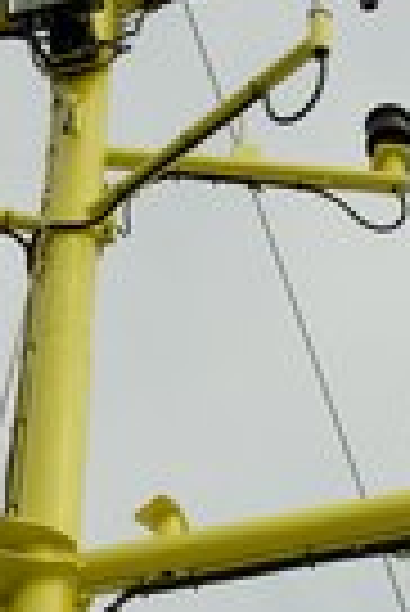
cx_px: 14
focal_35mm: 153
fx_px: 2607
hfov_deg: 8.9
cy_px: 425
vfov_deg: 13.4
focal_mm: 28
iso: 200
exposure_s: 1/8000
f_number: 4.5
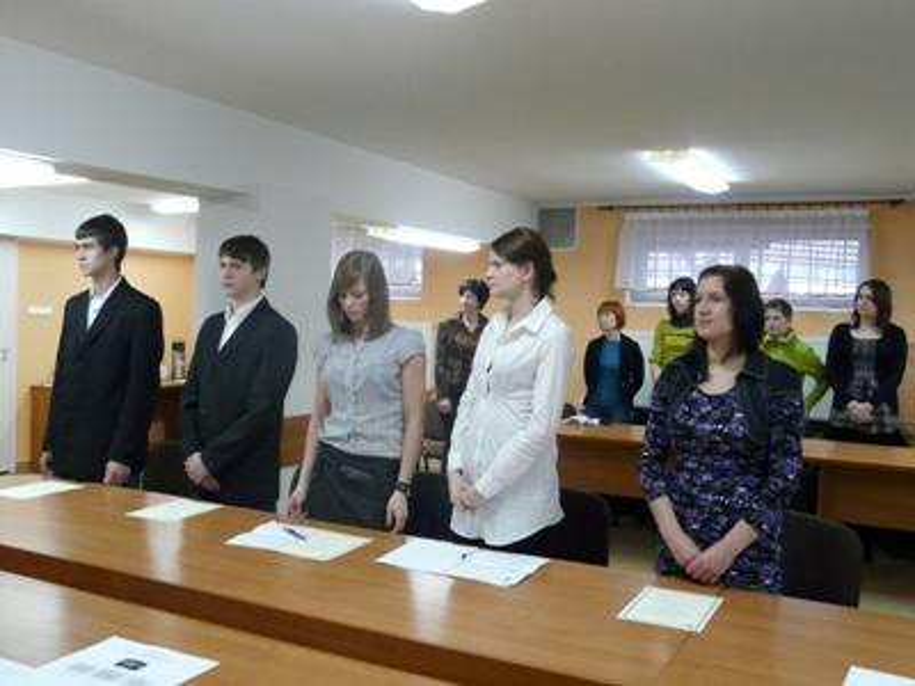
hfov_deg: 55.4
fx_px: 872
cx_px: 458
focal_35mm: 33
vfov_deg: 42.9
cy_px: 343
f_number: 2.8
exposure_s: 1/40
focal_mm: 5.5
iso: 400
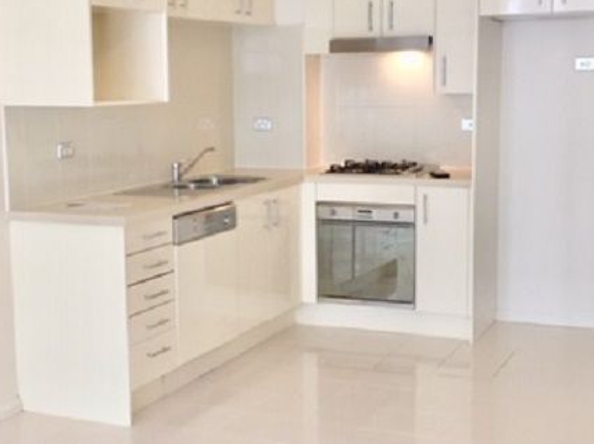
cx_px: 272
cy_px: 226
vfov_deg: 24.8
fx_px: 1011
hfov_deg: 32.7
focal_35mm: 59
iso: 32
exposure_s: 1/33
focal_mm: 4.15
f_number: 2.2
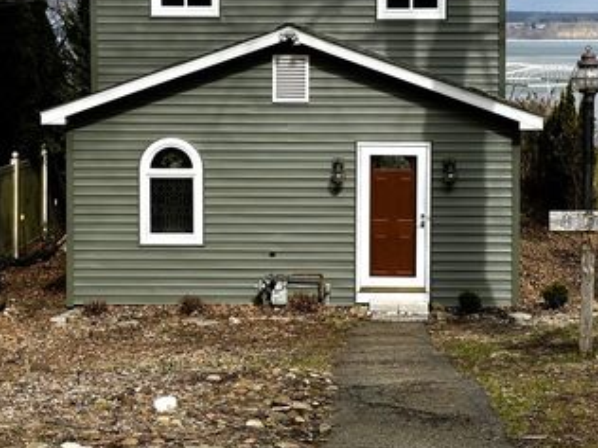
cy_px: 114
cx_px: 337
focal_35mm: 76
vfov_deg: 19.3
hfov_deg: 25.6
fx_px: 1313
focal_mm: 6.86
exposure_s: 1/3155
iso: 64
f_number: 1.78
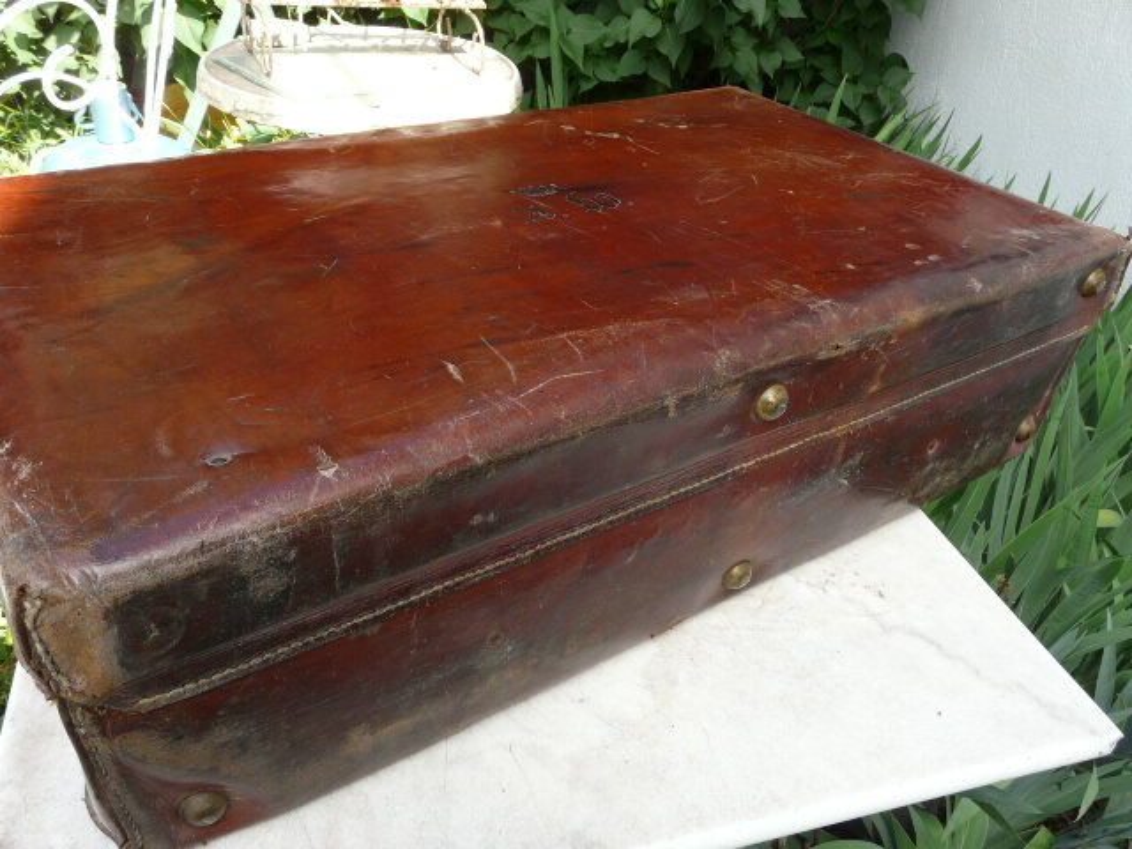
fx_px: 916
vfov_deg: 49.7
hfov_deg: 63.4
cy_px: 424
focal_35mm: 28
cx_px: 566
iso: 100
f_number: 4
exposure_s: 1/160
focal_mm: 4.6
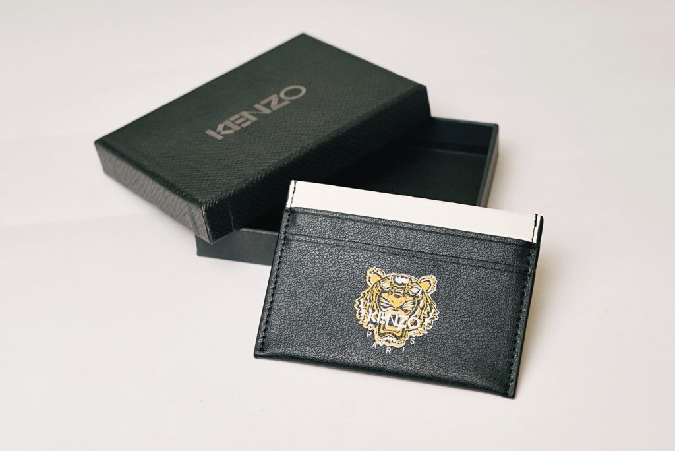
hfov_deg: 27.0
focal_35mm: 75
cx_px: 338
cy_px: 226
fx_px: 1407
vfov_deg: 18.2
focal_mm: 50
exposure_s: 1/160
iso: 640
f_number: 4
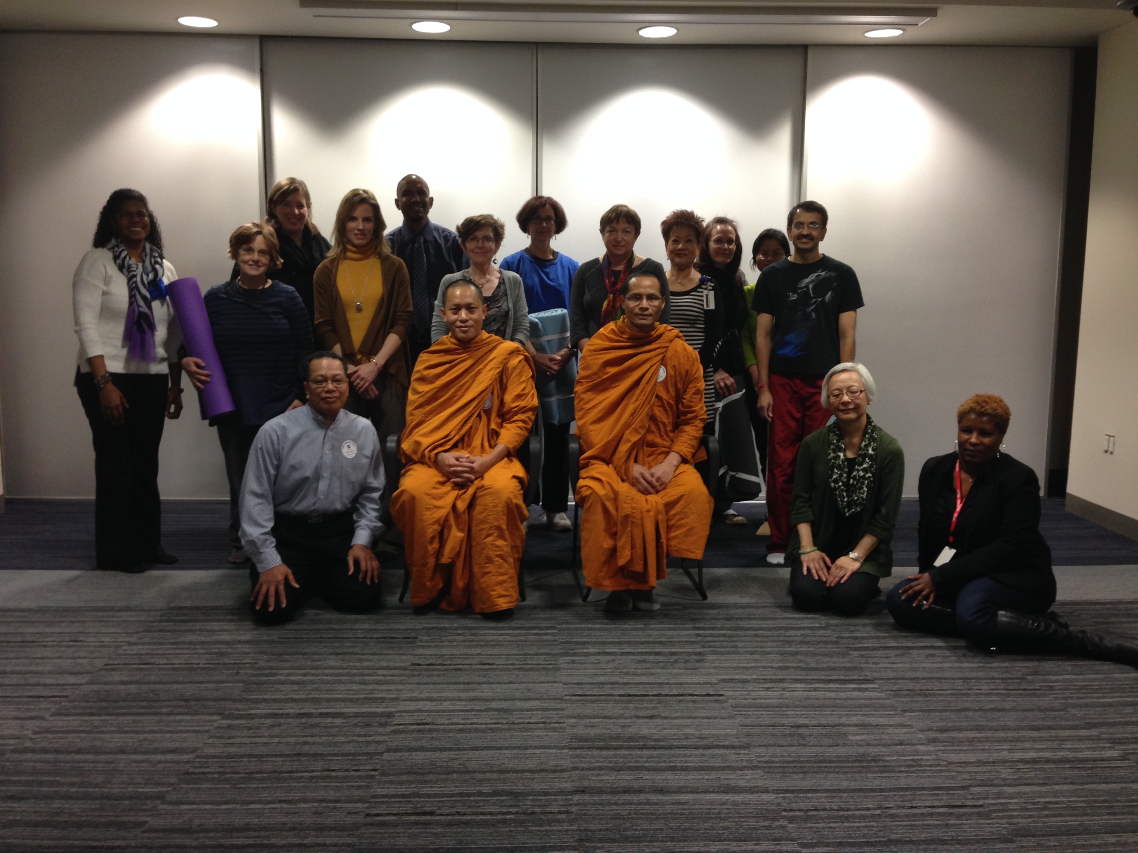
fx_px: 1085
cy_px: 426
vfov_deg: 42.9
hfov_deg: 55.4
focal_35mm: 33
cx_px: 569
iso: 100
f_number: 2.4
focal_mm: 4.12
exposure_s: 1/20
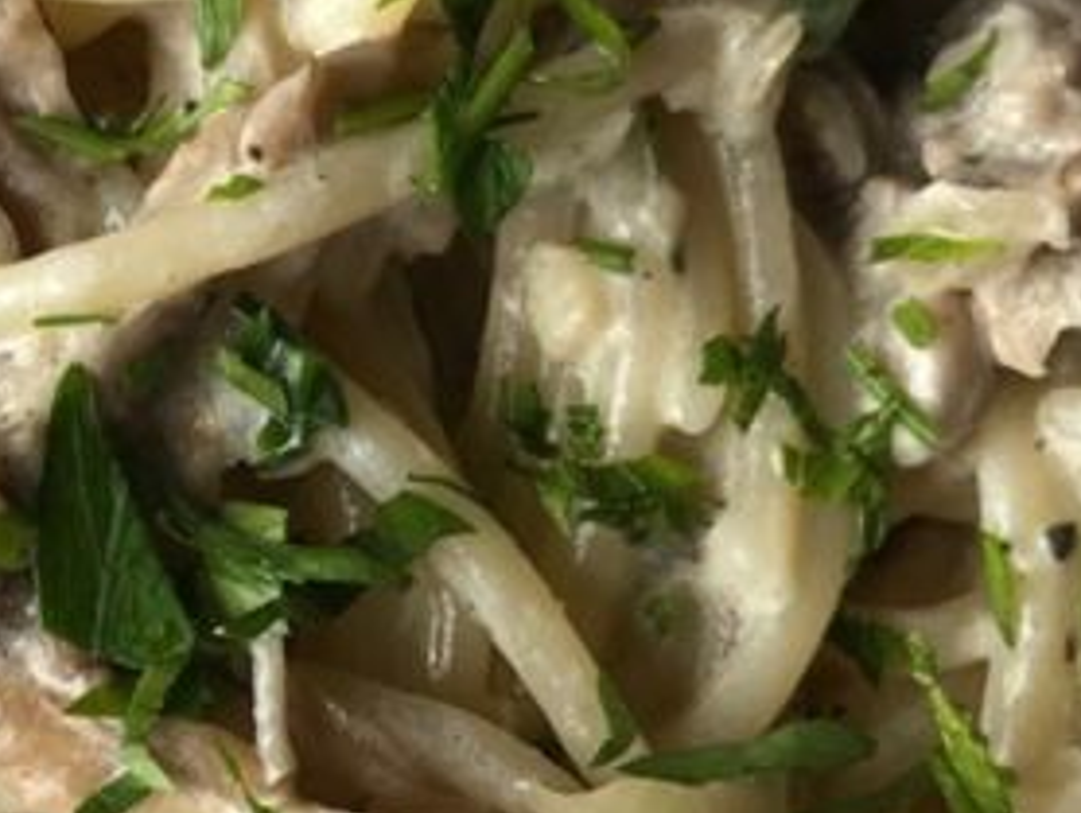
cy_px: 548
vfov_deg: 14.4
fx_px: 3219
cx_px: 226
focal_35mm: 103
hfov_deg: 18.9
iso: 20
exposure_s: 1/182
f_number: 1.8
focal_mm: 3.99
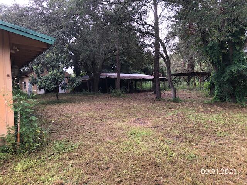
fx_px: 200
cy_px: 92
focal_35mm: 28
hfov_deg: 63.4
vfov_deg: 49.7
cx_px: 124
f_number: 1.8
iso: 32
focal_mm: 3.99
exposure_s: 1/90
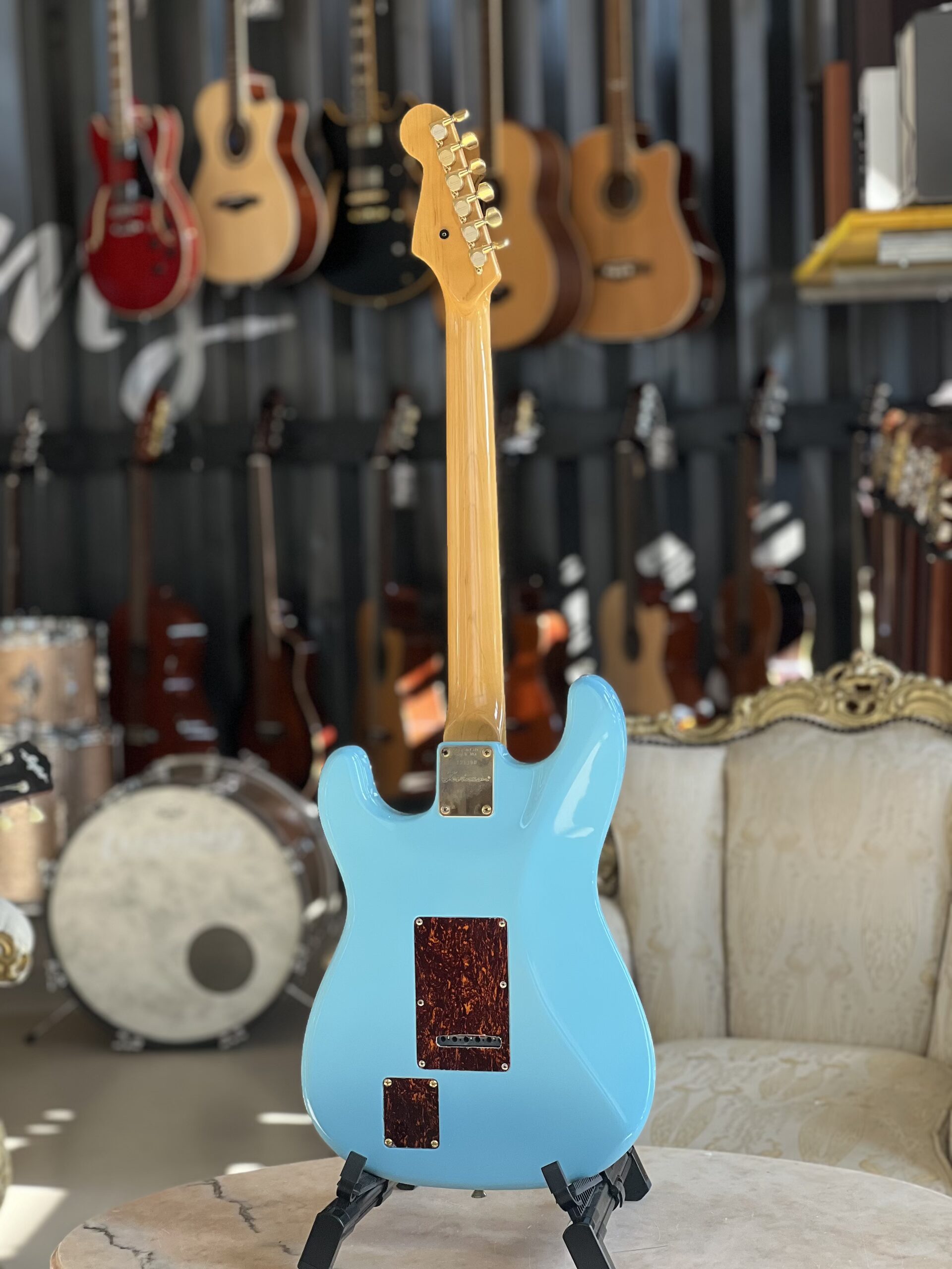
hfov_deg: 19.1
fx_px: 2824
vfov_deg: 25.3
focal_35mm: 77
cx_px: 476
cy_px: 634
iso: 80
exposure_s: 1/121
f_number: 2.8
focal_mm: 9
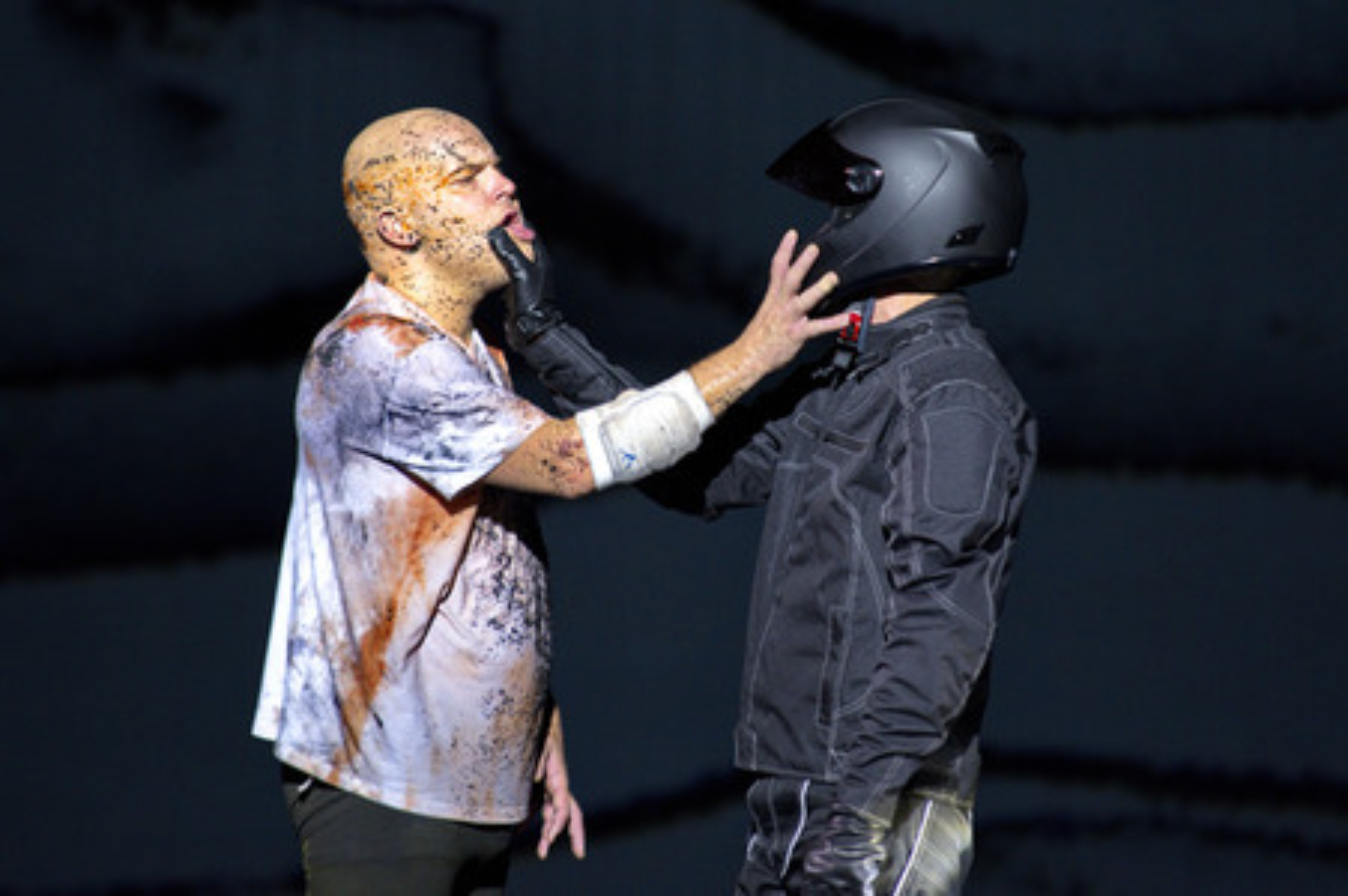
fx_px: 7483
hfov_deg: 10.3
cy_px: 448
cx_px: 674
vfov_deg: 6.9
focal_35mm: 200
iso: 1600
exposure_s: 1/50
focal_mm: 200
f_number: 3.5
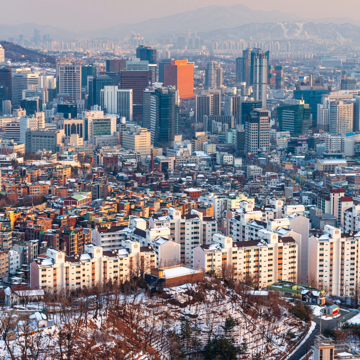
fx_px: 1094
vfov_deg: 18.7
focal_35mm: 93
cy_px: 167
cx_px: 107
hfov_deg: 18.6
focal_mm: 50
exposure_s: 1/13
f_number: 8
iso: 100
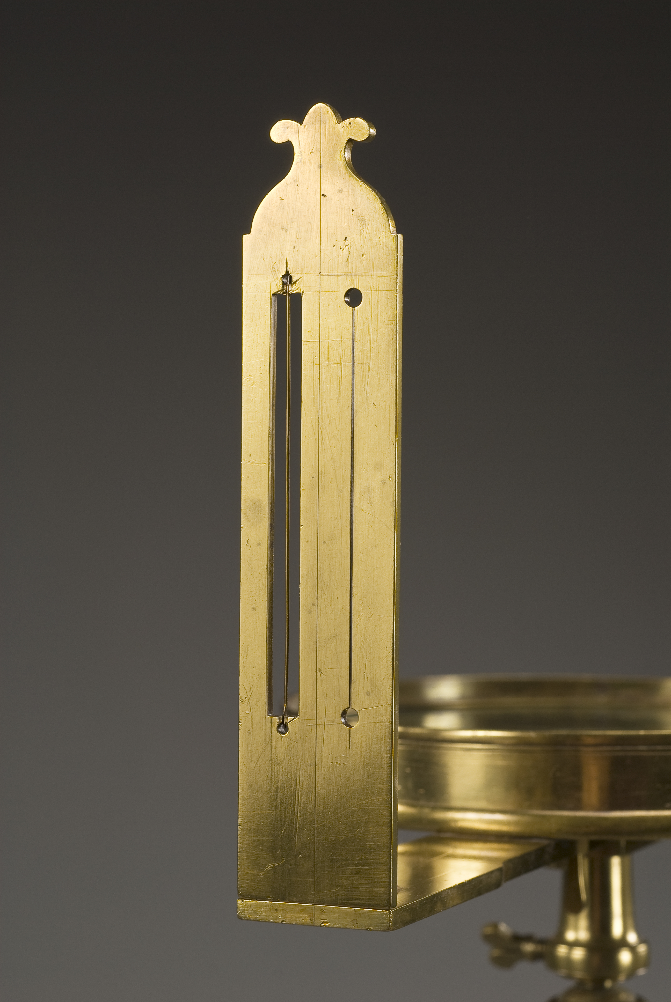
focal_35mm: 90
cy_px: 501
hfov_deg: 15.2
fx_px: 2509
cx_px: 336
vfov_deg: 22.6
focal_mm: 60
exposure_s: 1/125
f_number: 13
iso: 100
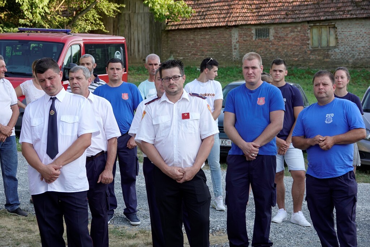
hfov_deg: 23.1
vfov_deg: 15.5
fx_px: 905
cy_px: 124
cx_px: 185
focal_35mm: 88
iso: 100
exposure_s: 1/160
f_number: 3.5
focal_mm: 32.39
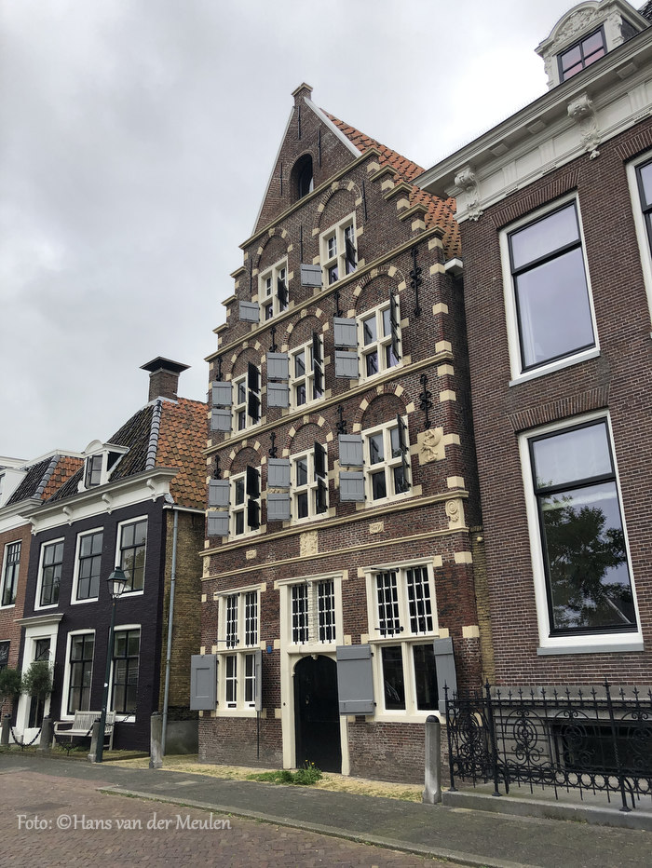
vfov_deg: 63.4
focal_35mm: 28
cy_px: 434
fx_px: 703
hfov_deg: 49.8
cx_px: 326
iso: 20
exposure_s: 1/1279
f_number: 1.8
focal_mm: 3.99
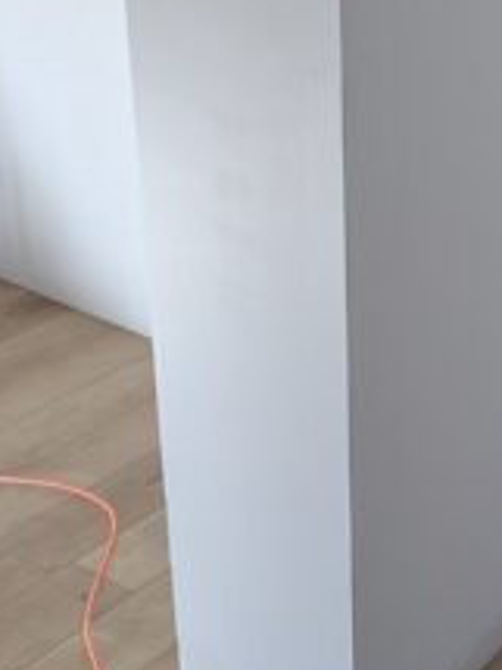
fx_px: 1200
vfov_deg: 30.9
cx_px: 672
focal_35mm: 62
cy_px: 212
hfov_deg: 21.2
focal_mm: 1.95
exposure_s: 1/60
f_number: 2.2
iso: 73
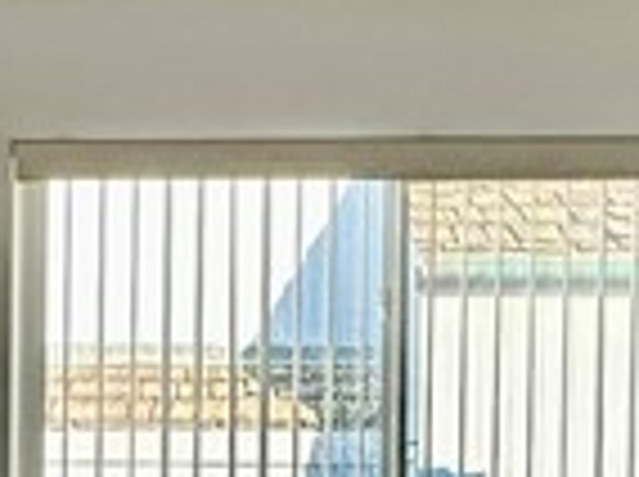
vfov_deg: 14.3
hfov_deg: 19.2
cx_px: 86
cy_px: 513
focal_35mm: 101
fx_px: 1861
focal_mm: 2.22
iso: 40
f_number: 2.2
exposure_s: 1/173
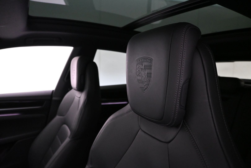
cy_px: 84
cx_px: 126
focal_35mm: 24
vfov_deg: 53.1
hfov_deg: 73.7
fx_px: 167
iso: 4000
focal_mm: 16
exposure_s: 1/60
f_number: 3.5
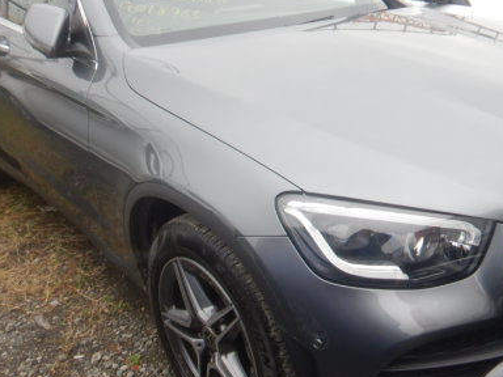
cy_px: 183
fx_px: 581
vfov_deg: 36.0
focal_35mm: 40
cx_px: 307
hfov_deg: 46.5
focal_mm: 4.3
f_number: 2.8
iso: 125
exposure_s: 1/80
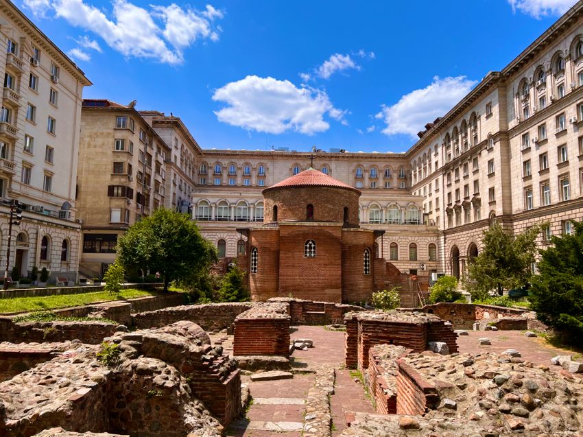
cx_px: 292
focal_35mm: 26
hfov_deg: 67.3
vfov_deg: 53.0
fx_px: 438
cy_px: 218
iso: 50
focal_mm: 5.7
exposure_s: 1/4115
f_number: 1.5
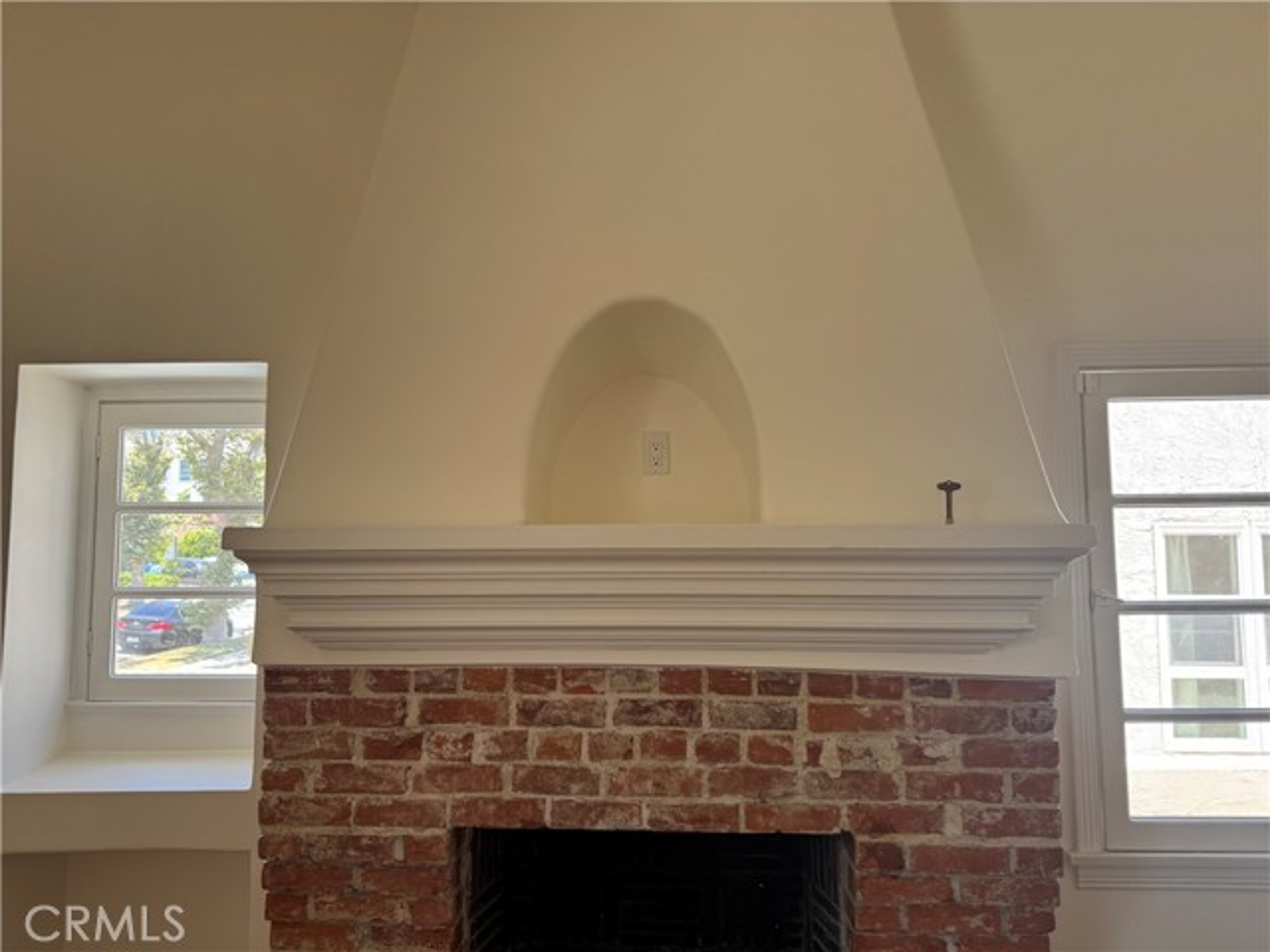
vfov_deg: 56.8
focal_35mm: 24
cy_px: 476
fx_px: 881
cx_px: 635
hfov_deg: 71.6
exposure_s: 1/121
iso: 80
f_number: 1.78
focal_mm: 6.76
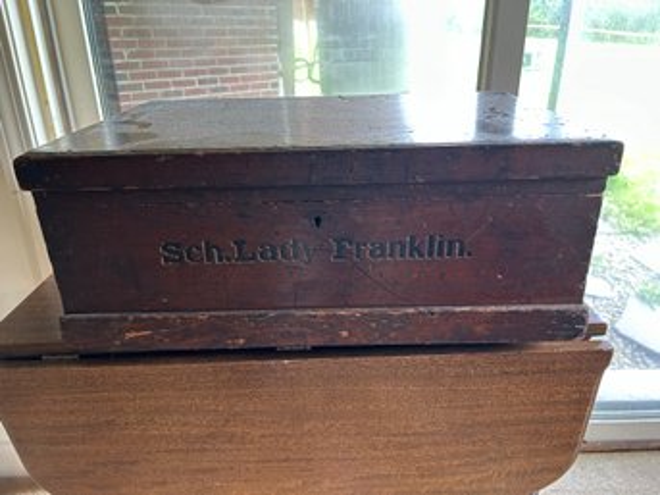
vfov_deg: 53.0
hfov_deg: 67.3
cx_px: 330
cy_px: 248
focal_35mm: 26
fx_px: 496
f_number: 1.5
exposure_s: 1/60
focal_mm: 5.7
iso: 160
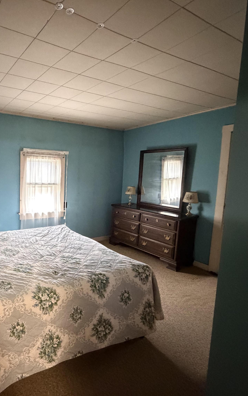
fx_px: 216
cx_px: 35
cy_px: 197
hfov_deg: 53.7
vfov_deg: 85.1
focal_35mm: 20
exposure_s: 1/40
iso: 1250
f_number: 2.2
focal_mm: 2.22
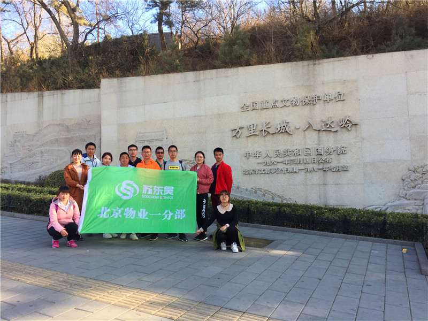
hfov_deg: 61.7
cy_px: 160
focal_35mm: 29
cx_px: 214
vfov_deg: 48.2
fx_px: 359
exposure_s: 1/293
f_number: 2.2
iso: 32
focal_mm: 4.15
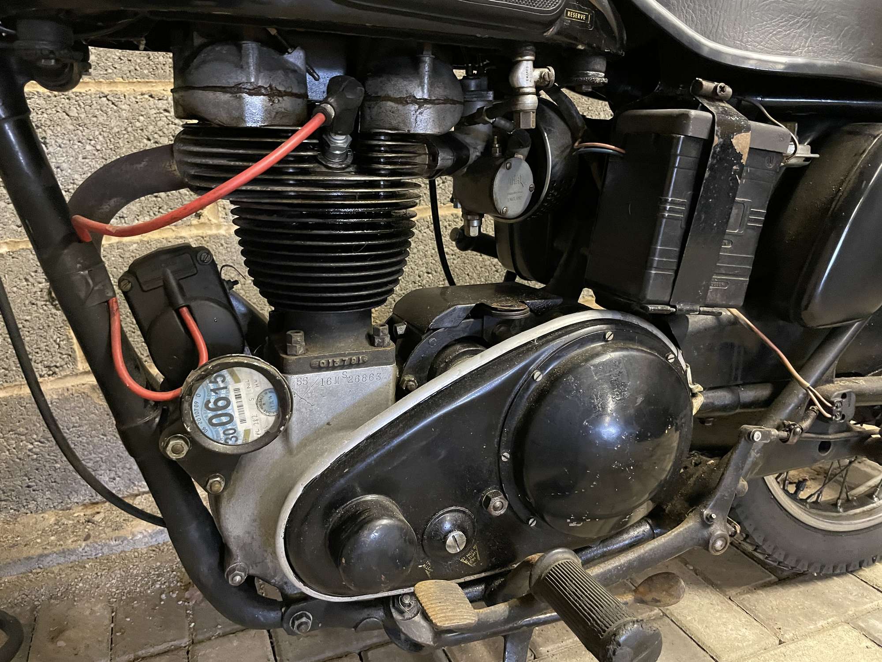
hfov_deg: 67.3
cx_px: 441
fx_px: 662
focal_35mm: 26
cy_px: 331
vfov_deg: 53.1
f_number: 1.6
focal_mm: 4.2
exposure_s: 1/25
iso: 640
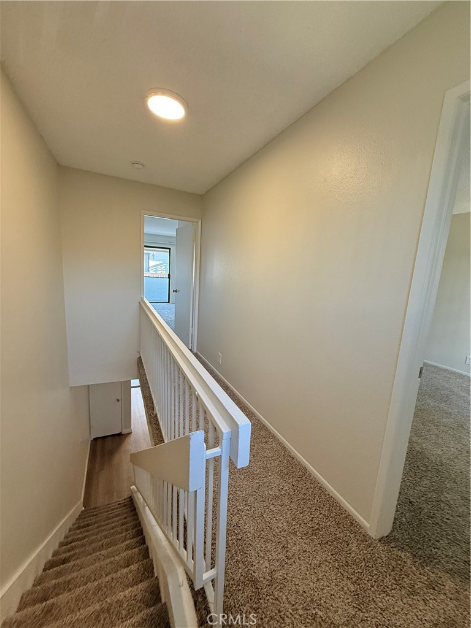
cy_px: 314
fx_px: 254
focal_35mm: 14
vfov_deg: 102.1
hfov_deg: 85.7
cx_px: 236
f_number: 2.2
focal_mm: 2.22
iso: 320
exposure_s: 1/120
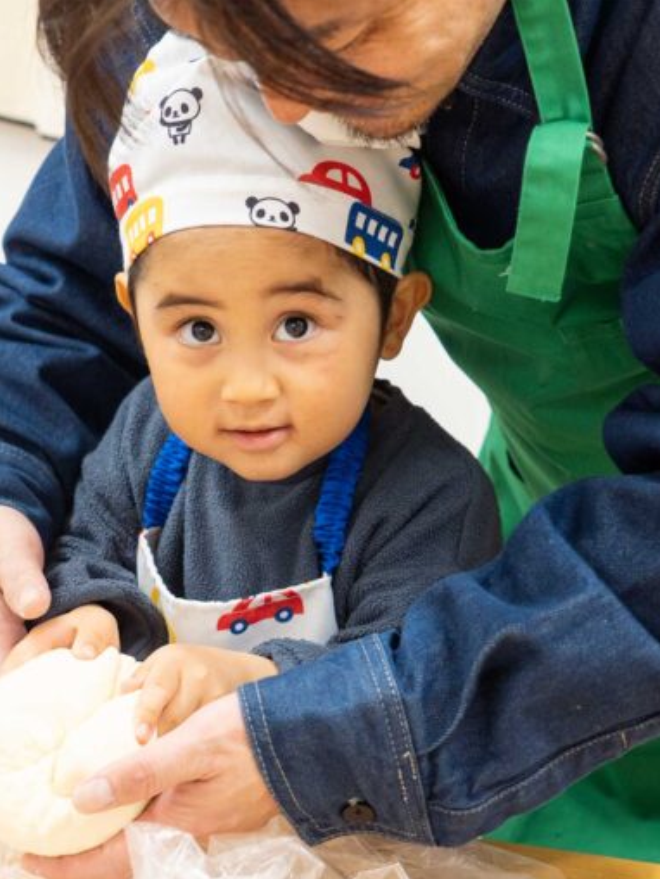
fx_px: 1492
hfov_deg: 24.9
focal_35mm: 59
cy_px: 440
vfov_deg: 32.8
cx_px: 301
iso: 800
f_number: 2.8
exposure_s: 1/200
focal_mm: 27
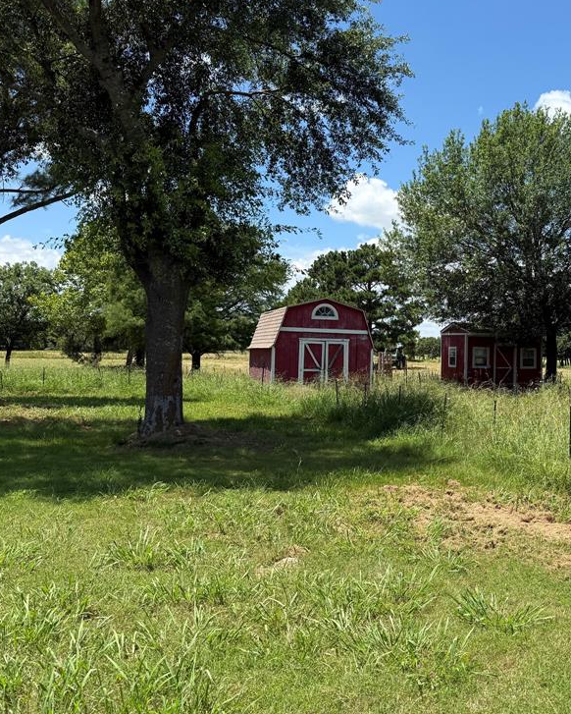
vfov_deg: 54.2
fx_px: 697
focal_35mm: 33
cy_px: 353
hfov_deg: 43.4
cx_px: 414
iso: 80
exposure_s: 1/3145
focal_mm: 6.76
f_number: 1.78
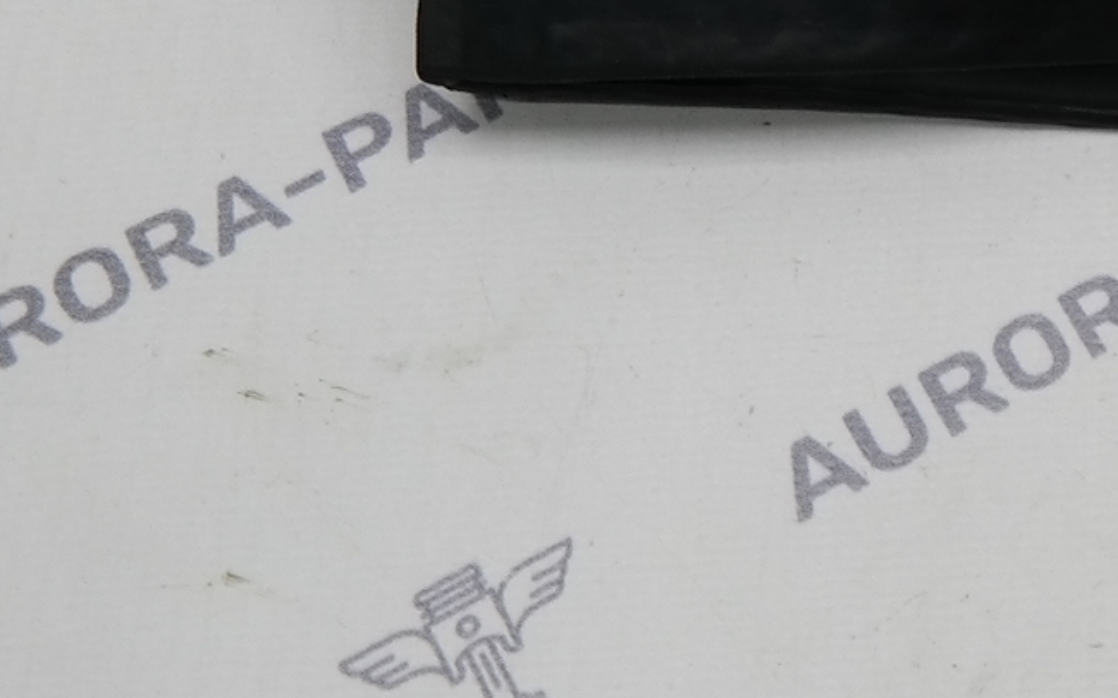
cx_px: 1937
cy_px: -236
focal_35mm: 126
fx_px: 3838
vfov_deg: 10.2
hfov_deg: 14.7
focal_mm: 18
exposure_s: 1/80
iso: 100
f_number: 3.5
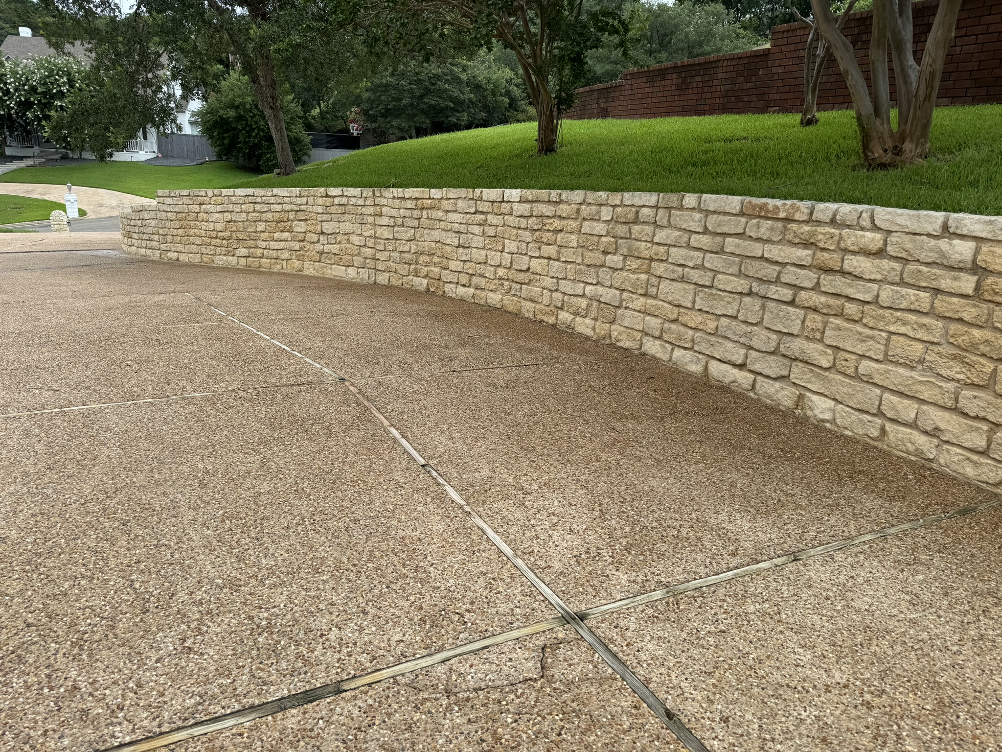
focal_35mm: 24
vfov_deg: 56.8
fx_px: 695
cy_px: 376
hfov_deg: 71.6
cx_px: 501
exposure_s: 1/2710
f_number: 1.78
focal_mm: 6.76
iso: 80
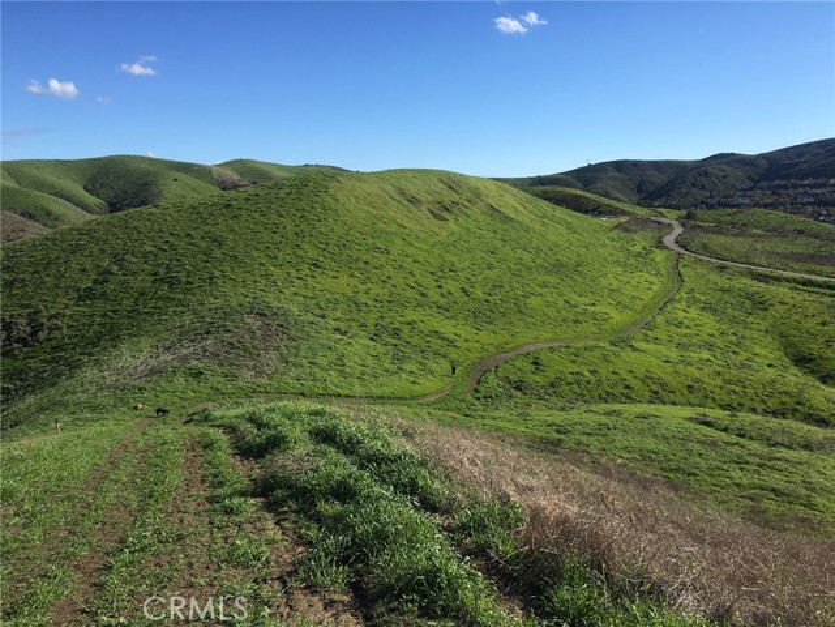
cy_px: 314
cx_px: 418
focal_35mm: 29
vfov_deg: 48.2
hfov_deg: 61.7
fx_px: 700
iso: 25
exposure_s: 1/1789
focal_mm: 4.15
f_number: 2.2
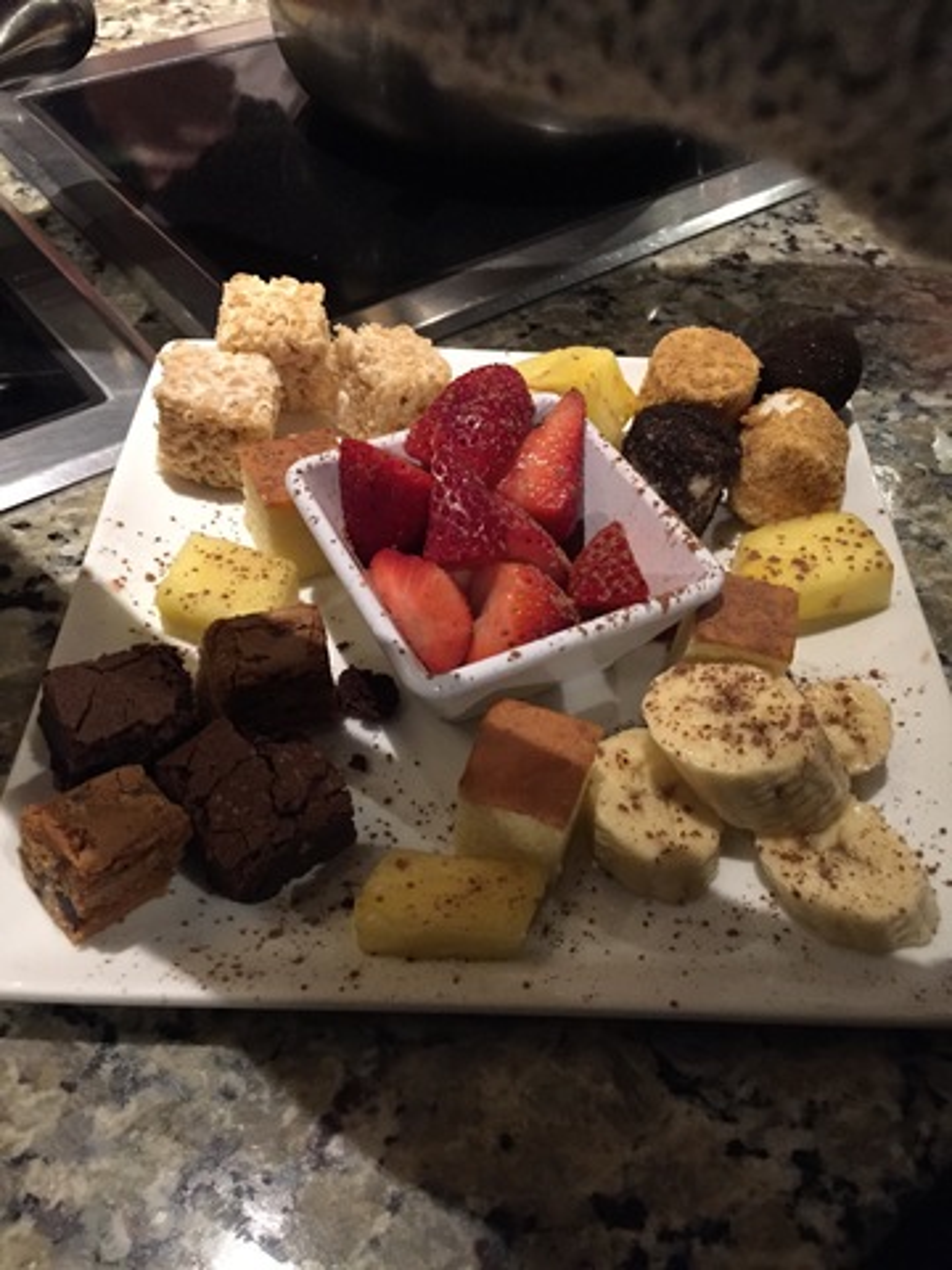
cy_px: 635
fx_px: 1063
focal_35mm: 29
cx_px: 476
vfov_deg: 61.7
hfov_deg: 48.2
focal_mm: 4.15
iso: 320
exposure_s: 1/15
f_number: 2.2
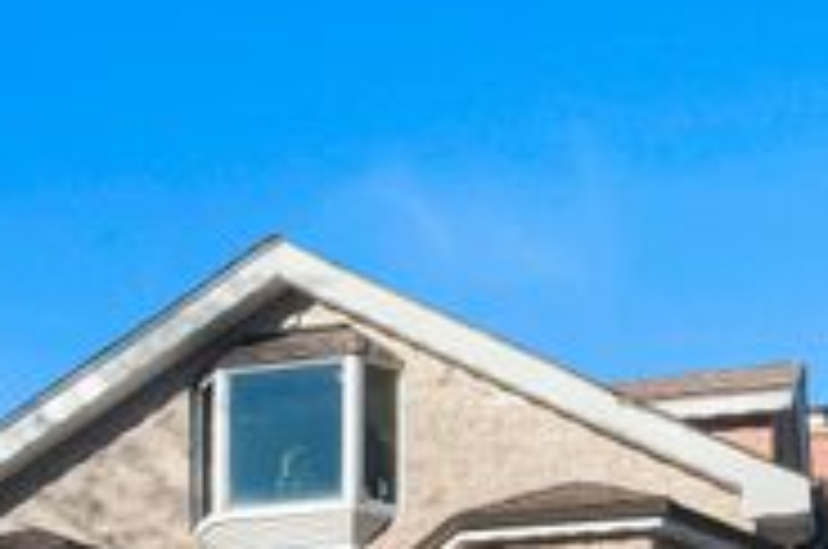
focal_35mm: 79
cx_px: 441
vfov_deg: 16.5
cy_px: 650
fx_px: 1814
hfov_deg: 25.7
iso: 400
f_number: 8
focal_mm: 29
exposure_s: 1/500
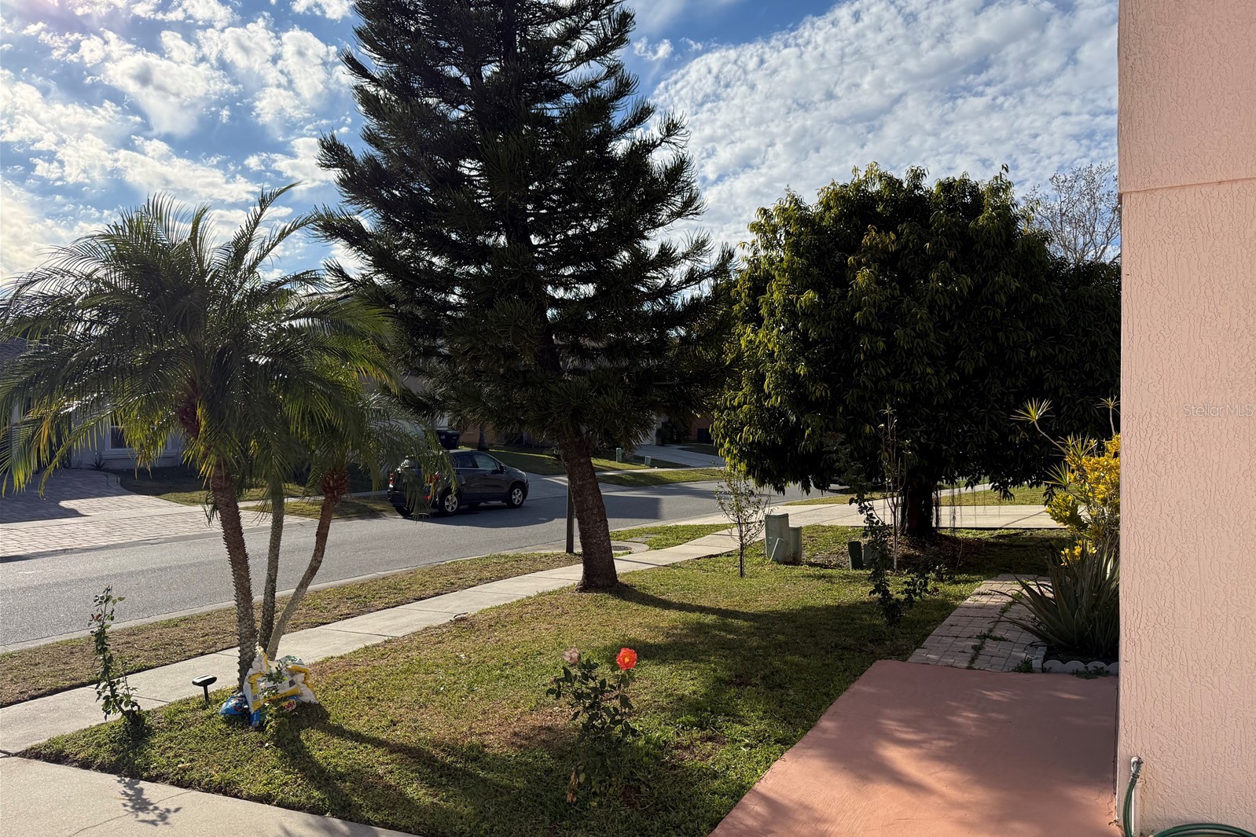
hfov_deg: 71.5
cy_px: 409
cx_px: 628
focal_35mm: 25
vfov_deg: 51.3
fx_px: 872
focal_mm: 6.76
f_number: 1.78
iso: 125
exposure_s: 1/8130
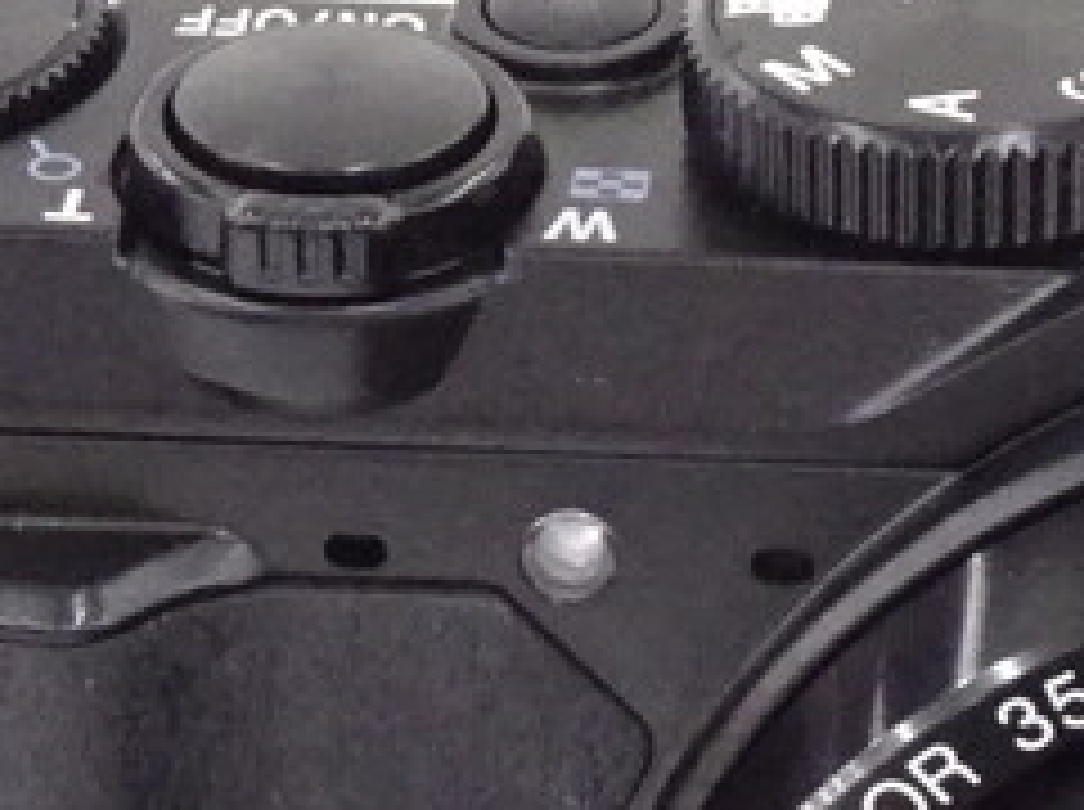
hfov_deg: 5.4
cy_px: 940
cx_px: 1367
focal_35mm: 364
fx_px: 11382
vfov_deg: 4.1
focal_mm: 12.42
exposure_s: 1/80
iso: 1000
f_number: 5
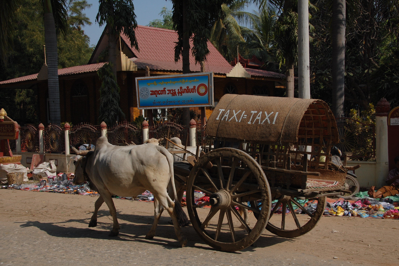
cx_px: 201
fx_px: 543
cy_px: 135
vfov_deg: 27.5
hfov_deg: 40.3
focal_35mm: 49
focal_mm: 32
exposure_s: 1/320
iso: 200
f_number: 9
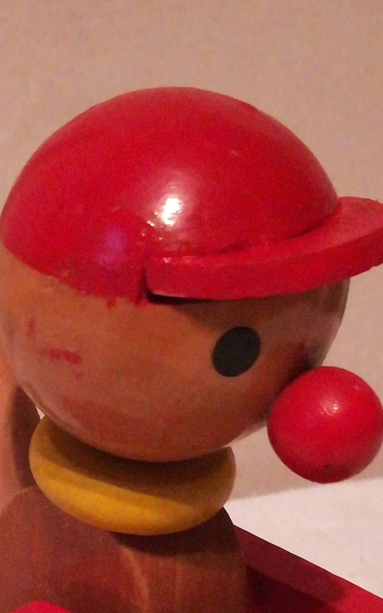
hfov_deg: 15.6
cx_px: 86
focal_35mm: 83
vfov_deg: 24.4
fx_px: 1387
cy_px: 519
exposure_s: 1/14.3
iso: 1000
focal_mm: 3.83
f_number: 2.2
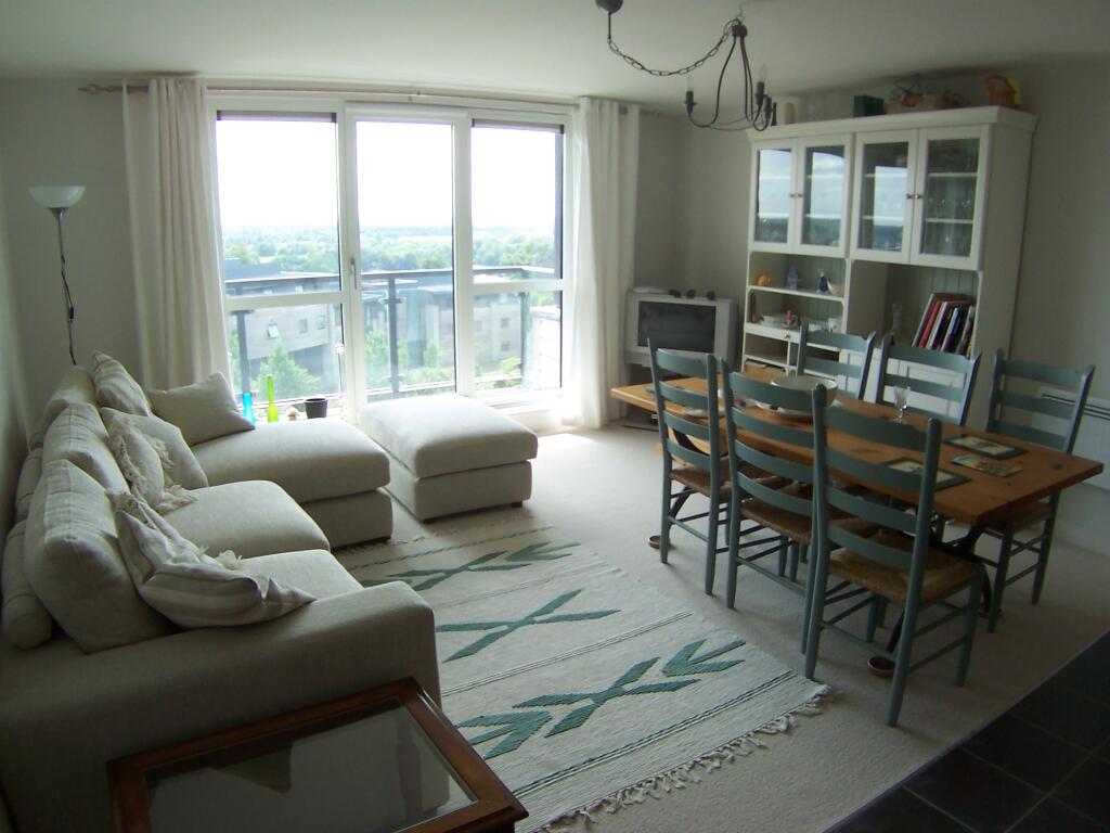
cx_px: 555
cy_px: 416
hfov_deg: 51.4
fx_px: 1154
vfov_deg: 39.7
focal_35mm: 36
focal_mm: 5.6
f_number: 3.4
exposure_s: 1/125
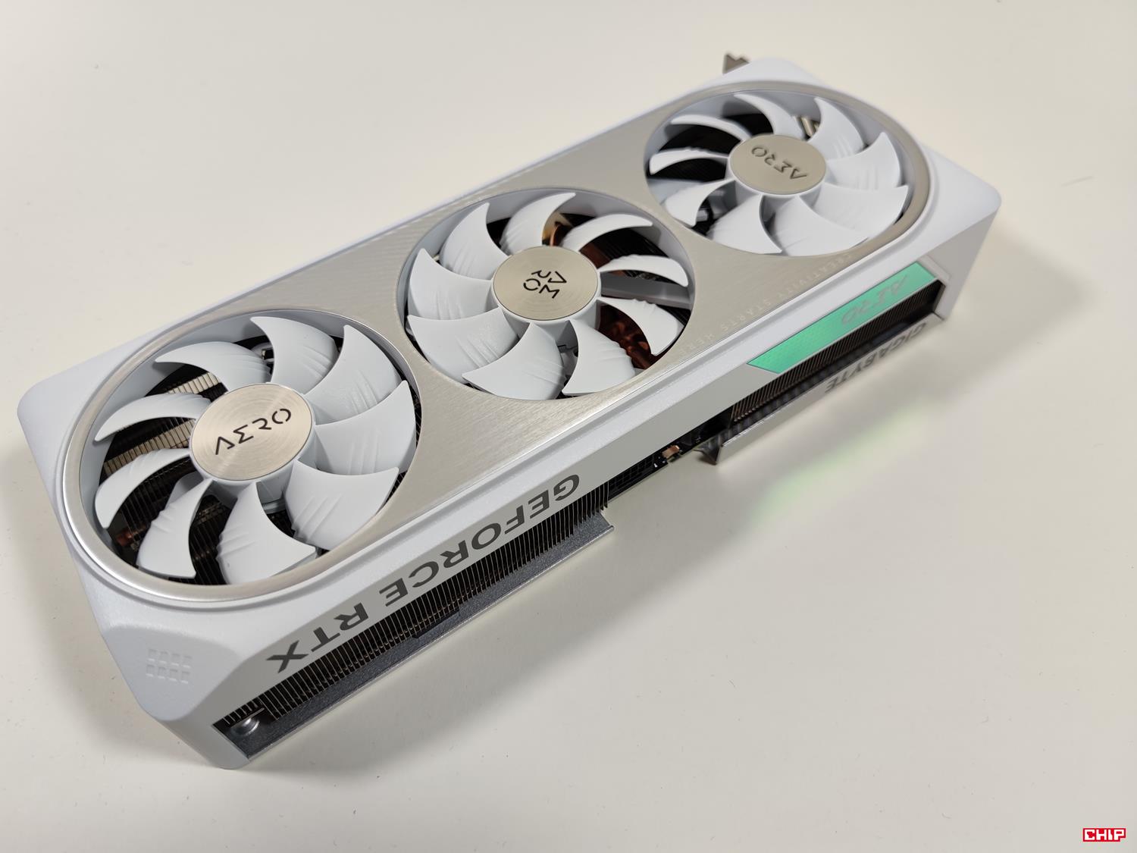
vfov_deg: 54.9
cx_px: 568
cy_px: 426
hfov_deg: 69.4
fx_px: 821
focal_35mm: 25
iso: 68
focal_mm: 6.78
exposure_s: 1/100
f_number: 1.85
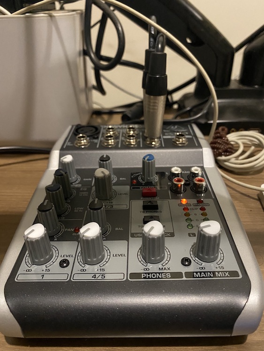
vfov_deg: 67.3
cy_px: 176
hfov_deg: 53.1
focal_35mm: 26
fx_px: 264
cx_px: 132
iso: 640
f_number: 1.8
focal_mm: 4.25
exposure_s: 1/25
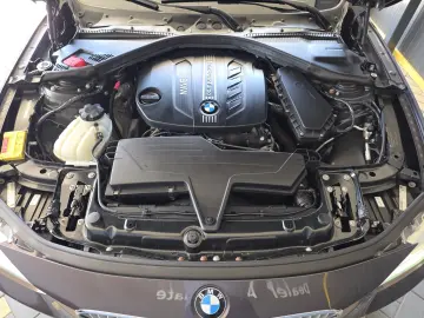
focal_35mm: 23
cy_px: 159
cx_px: 212
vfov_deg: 58.9
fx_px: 282
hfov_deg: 73.9
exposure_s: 1/50.5
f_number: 1.7
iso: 100
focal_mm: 6.25
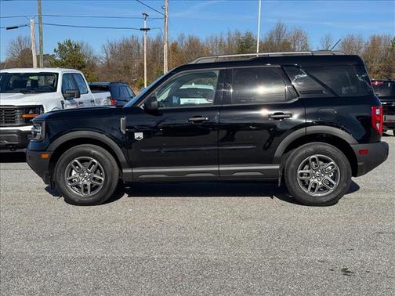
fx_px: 548
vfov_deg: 30.3
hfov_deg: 39.7
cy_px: 148
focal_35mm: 48
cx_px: 198
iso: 64
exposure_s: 1/4310
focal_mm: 6.76
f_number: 1.78
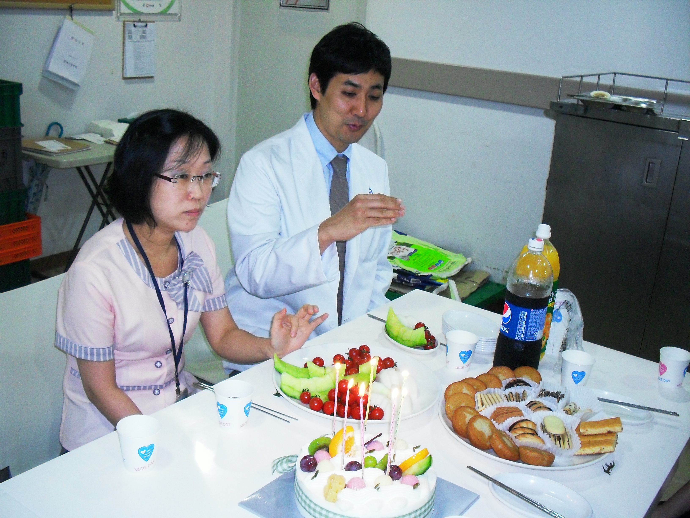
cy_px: 259
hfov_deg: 49.0
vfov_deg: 37.7
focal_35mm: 38
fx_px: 757
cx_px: 345
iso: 200
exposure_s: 1/45
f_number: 2.8
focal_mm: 6.3
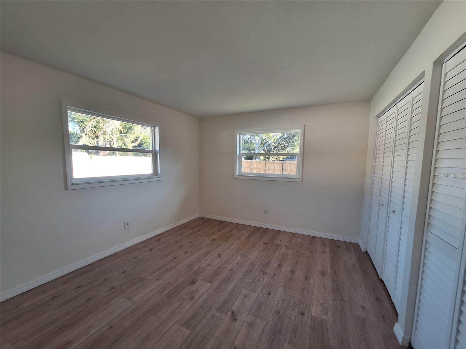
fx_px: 175
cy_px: 174
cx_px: 233
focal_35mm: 13
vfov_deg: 89.9
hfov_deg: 106.2
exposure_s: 1/60
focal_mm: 1.74
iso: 64
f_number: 2.2
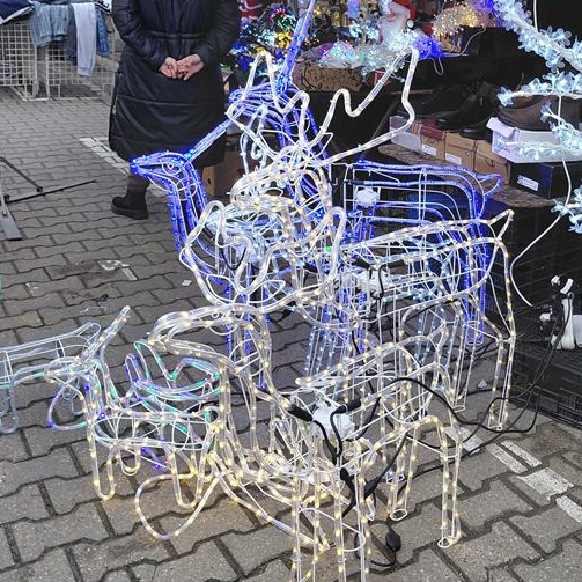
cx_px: 413
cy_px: 196
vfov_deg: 37.2
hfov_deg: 36.9
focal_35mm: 45
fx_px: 856
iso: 50
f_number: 1.8
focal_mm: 4.69
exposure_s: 1/153
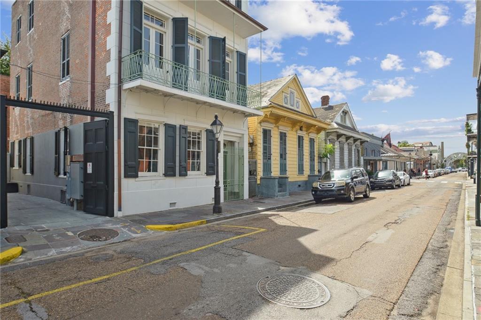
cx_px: 240
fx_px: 267
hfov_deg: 84.0
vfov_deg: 61.8
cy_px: 160
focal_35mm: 20
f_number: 8
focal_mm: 20
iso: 400
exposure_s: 1/400
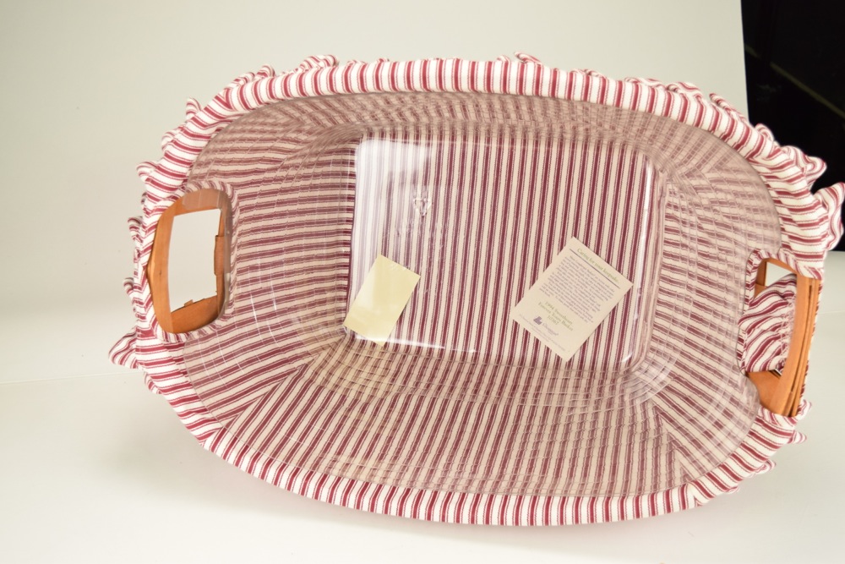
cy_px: 282
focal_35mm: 44
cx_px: 422
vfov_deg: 30.9
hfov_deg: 45.0
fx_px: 1021
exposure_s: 1/125
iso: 800
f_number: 5
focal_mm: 29
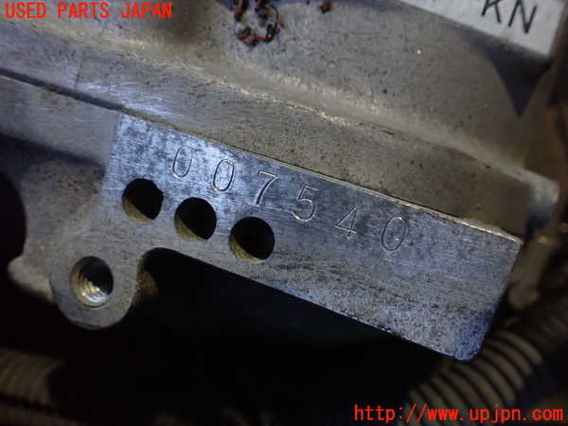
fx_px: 492
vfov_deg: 46.8
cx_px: 284
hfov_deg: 60.0
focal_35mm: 30
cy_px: 213
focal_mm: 5.4
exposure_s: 1/30
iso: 800
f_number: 2.3
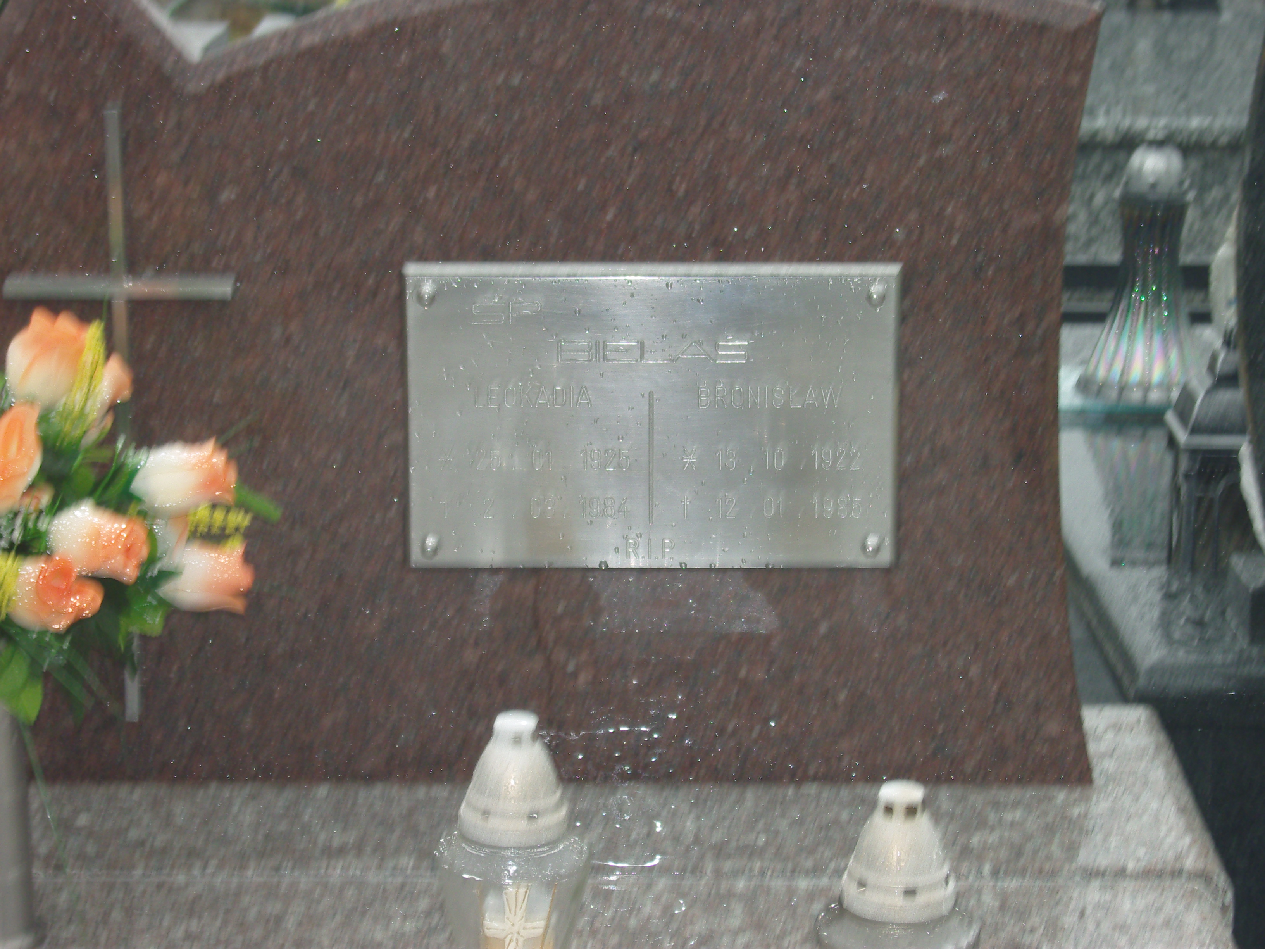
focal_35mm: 102
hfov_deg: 19.3
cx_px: 632
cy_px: 474
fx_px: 3727
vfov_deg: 14.5
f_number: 5.2
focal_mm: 21.9
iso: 125
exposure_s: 1/60
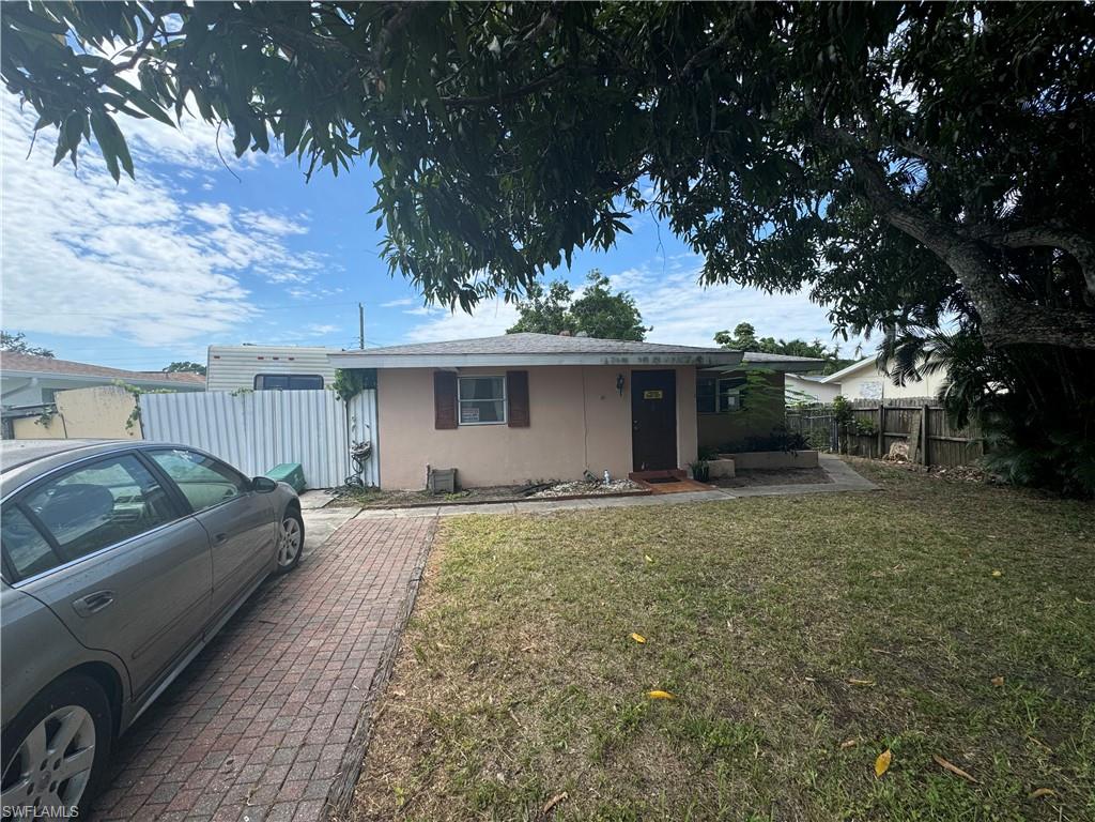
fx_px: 443
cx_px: 548
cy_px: 411
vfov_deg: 85.7
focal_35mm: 14
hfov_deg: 102.1
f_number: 2.2
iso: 40
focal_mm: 2.22
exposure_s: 1/1020
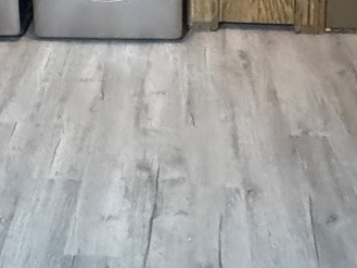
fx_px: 702
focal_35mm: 68
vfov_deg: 18.0
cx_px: 143
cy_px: -191
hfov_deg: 28.5
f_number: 2.2
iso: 1250
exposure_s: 1/40
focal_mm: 2.22
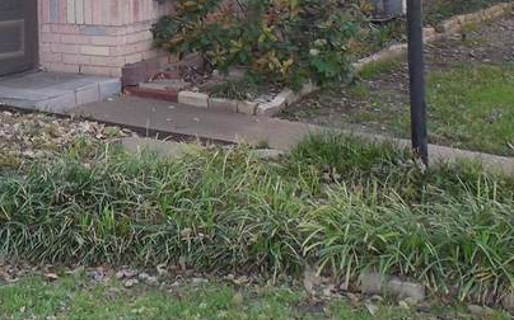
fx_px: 1176
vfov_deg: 14.3
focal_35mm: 84
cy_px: -182
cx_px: 14
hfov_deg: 23.7
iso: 125
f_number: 3.3
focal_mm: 4.5
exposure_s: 1/100
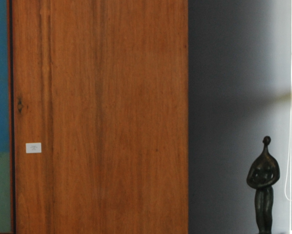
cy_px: 415
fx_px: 1487
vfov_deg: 8.6
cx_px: -131
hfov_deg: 10.8
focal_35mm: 172
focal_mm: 35
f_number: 7.1
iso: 800
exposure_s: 1/60
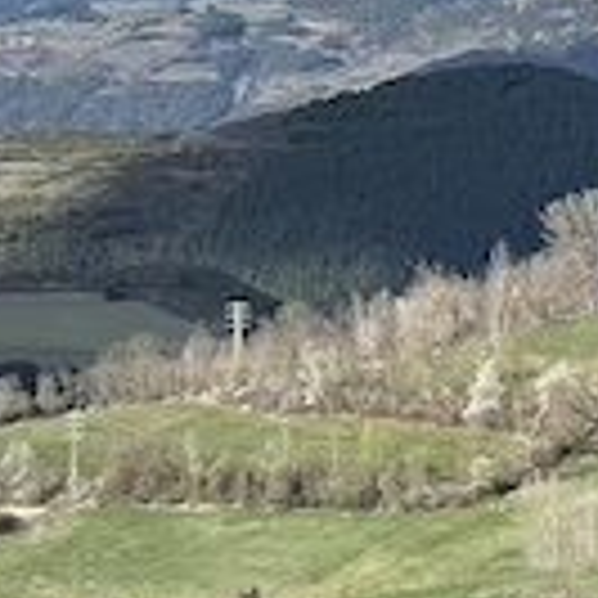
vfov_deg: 6.8
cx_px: -112
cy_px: 200
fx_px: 5062
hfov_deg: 6.7
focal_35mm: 259
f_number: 2
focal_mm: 6
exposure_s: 1/1170
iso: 25
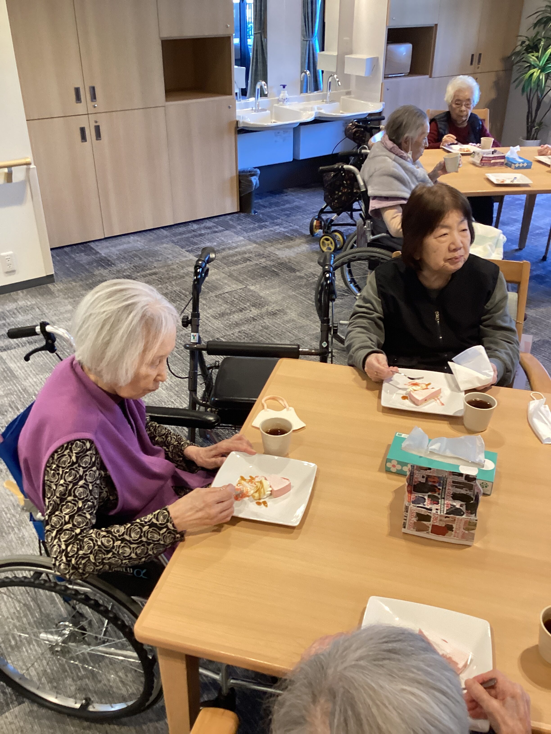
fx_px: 658
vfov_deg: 58.4
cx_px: 276
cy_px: 367
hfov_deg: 45.4
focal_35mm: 31
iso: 200
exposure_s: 1/60
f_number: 2.4
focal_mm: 3.3
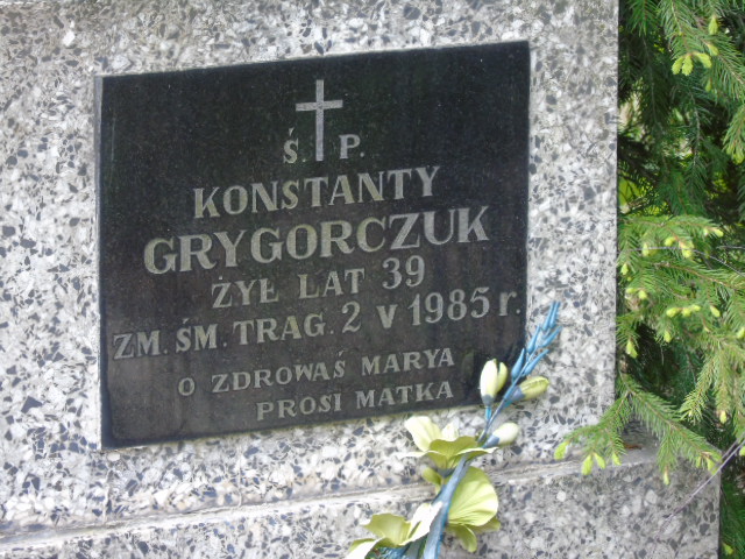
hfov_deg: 12.2
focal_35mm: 162
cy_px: 280
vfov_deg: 9.2
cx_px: 372
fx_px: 3487
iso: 400
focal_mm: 29
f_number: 4.9
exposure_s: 1/125
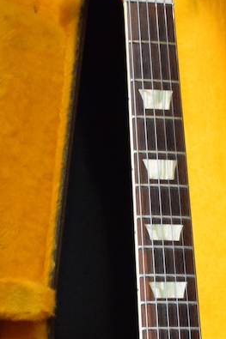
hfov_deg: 8.0
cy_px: 469
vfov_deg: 11.6
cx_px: 168
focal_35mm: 171
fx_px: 1612
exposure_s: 1/60
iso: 2500
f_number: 4.2
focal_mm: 30
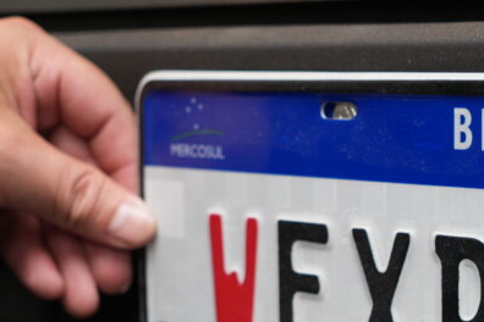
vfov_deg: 12.8
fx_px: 1434
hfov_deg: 18.5
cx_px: 524
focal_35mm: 107
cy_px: 236
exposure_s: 1/250
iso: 100
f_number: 2.8
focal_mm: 27.5
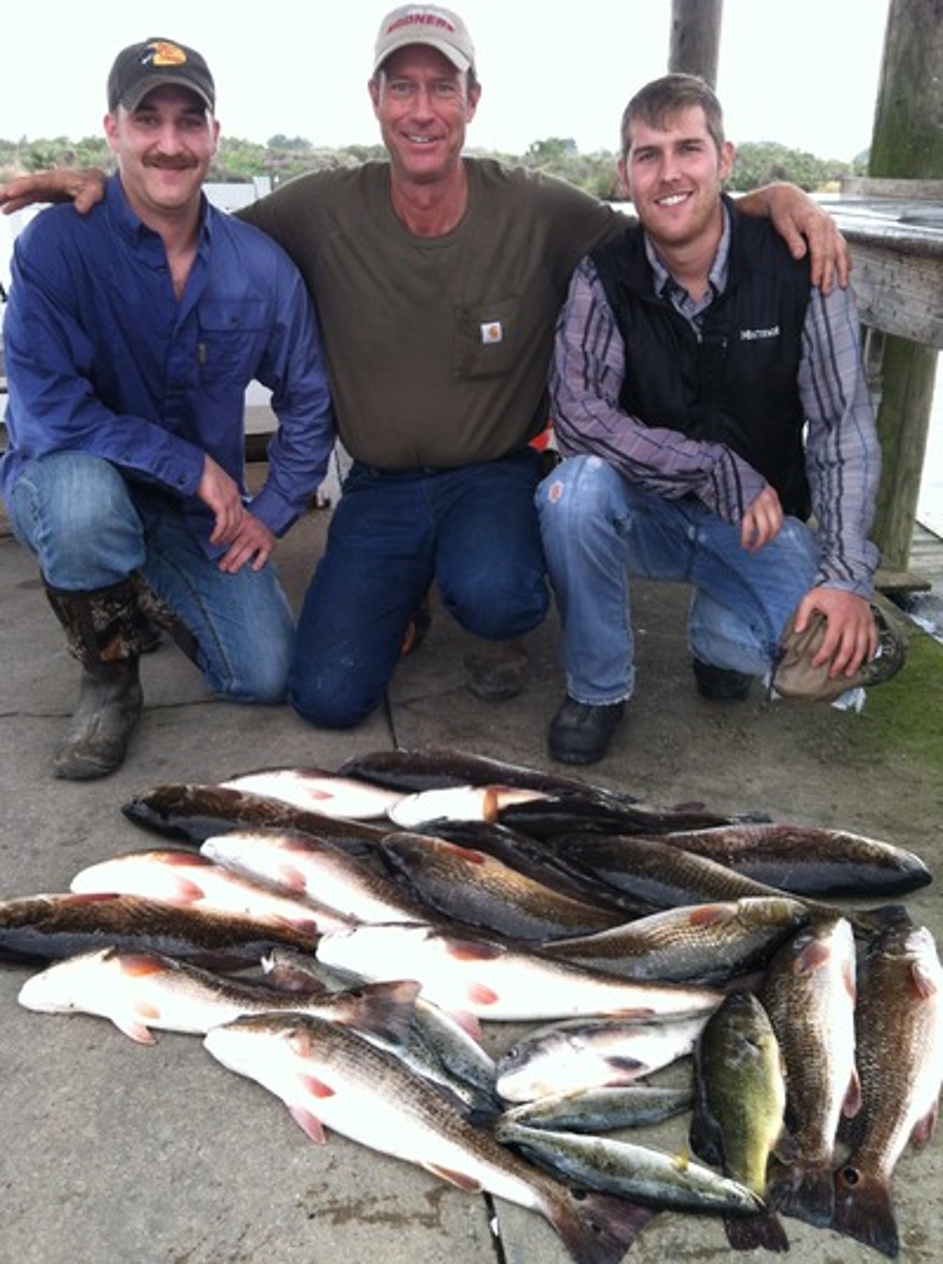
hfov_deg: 40.6
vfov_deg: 52.7
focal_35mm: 35
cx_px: 472
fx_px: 1275
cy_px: 632
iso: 80
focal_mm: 3.85
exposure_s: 1/127
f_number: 2.8
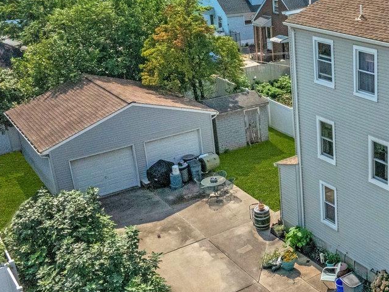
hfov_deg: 36.0
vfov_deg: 30.2
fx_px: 539
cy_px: 130
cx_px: 385
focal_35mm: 48
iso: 1600
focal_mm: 12.29
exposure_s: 1/320
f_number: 11
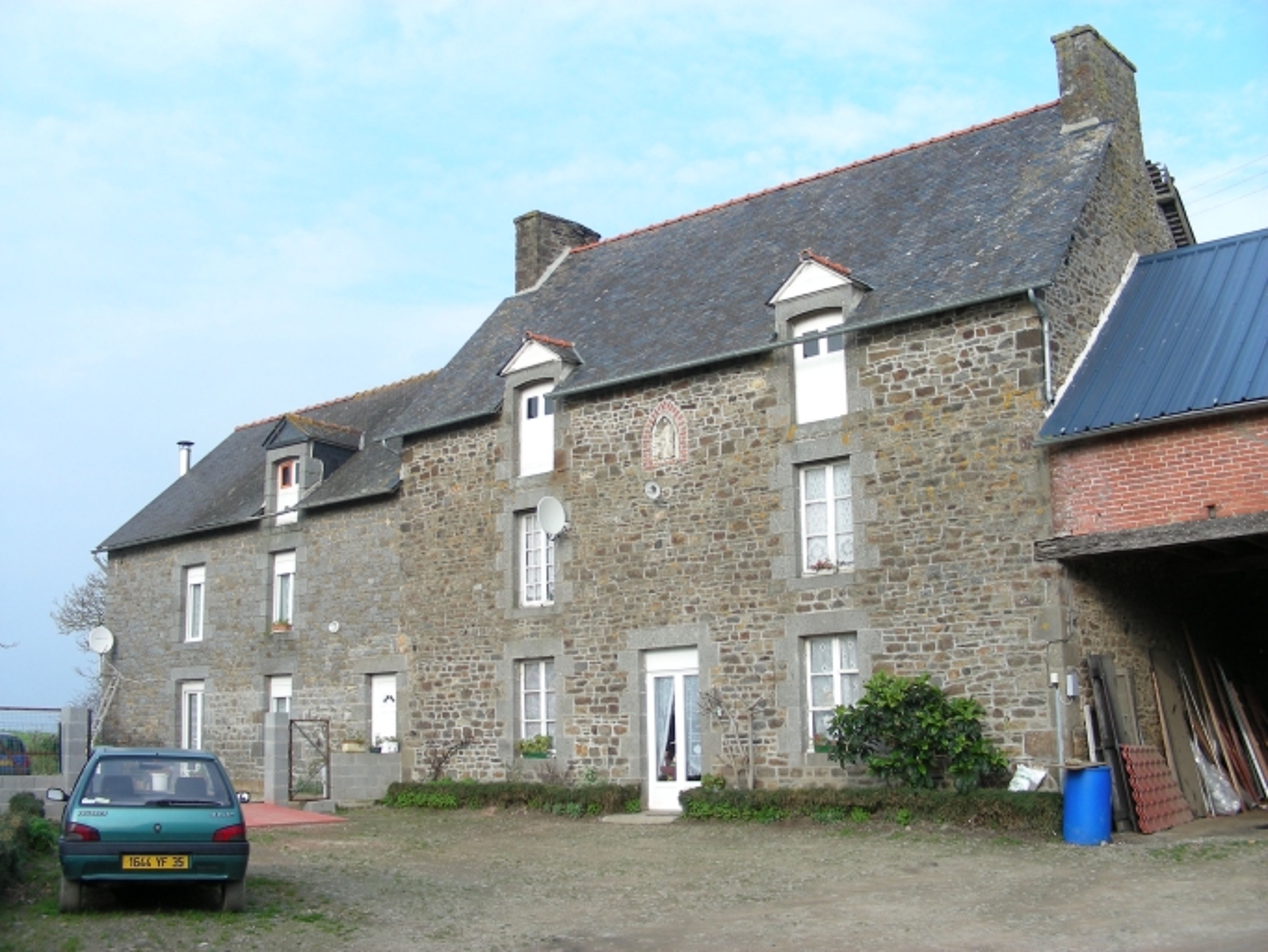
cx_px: 634
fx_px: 1392
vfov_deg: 37.7
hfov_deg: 49.0
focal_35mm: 38
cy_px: 476
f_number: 4
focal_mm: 6.3
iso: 50
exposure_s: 1/185
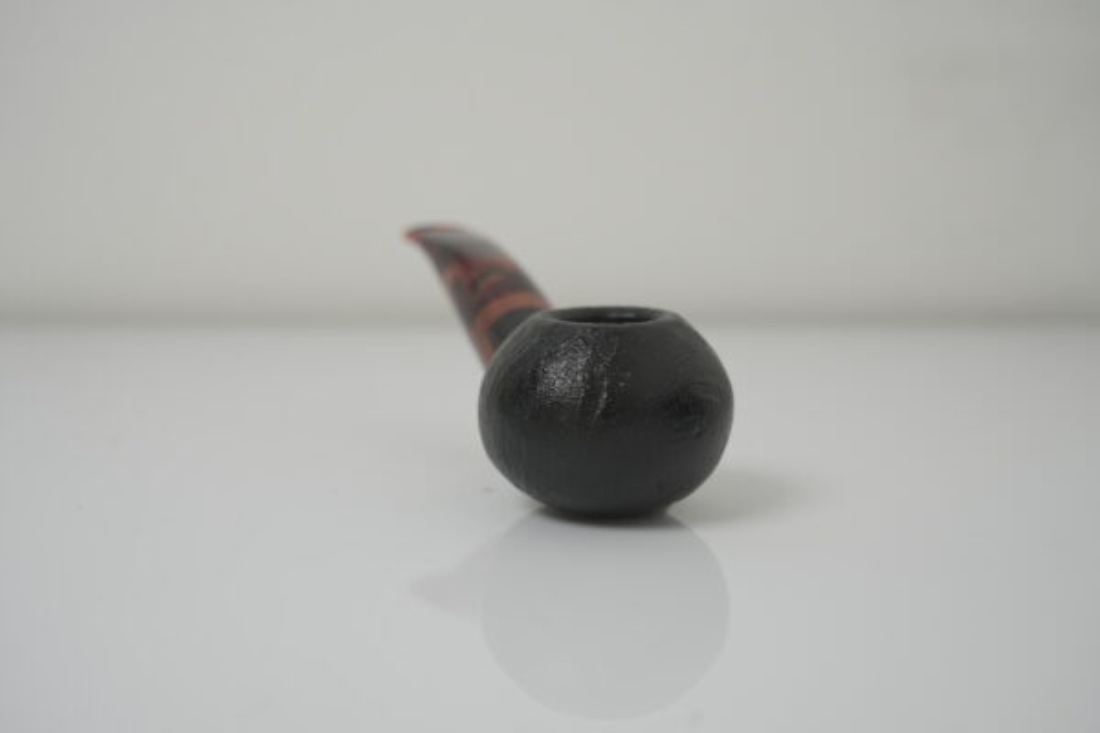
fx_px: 1436
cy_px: 366
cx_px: 550
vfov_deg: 28.6
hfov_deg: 41.9
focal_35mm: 47
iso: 500
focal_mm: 47
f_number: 5.6
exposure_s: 1/125
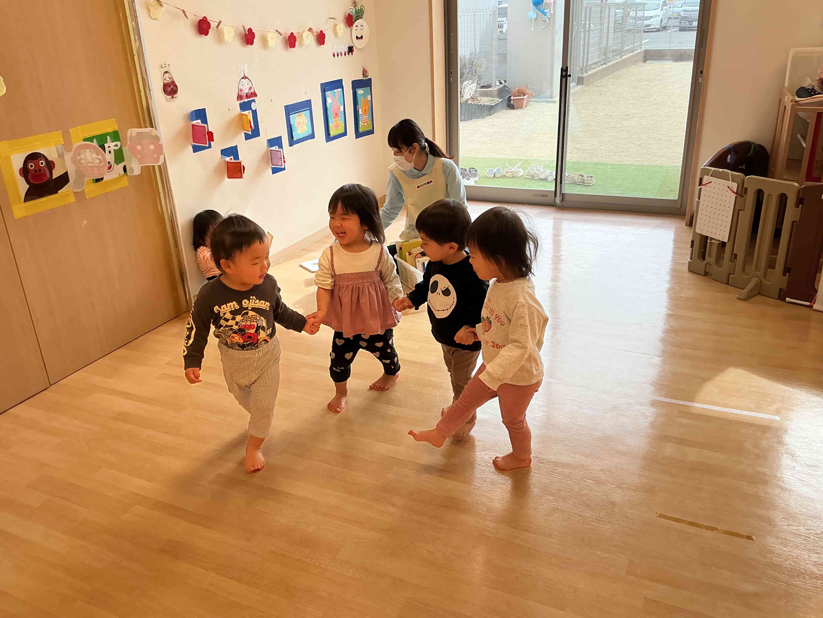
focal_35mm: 29
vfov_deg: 48.2
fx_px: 689
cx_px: 412
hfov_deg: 61.7
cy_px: 309
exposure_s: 1/166
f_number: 1.8
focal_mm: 3
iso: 20
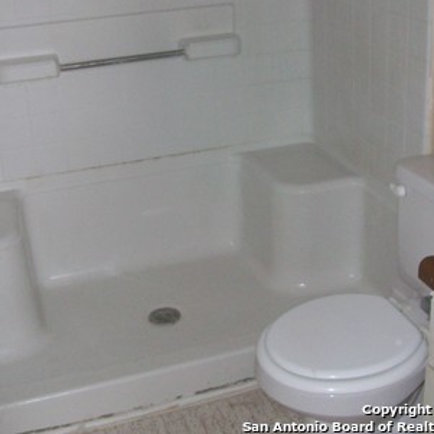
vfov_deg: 34.3
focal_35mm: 48
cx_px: 213
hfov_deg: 35.4
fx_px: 681
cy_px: 89
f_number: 2.8
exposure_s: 1/60
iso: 160
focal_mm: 5.7
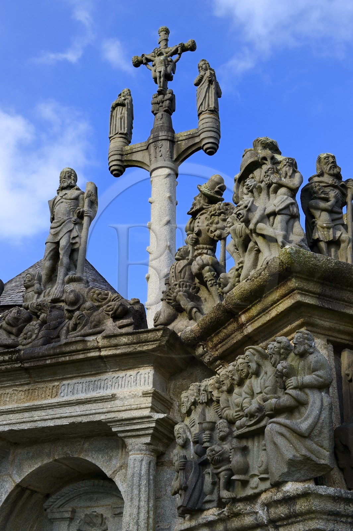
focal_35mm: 44
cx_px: 176
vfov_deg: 44.5
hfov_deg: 30.5
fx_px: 648
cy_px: 266
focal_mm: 44
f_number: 9
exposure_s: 1/200
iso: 200
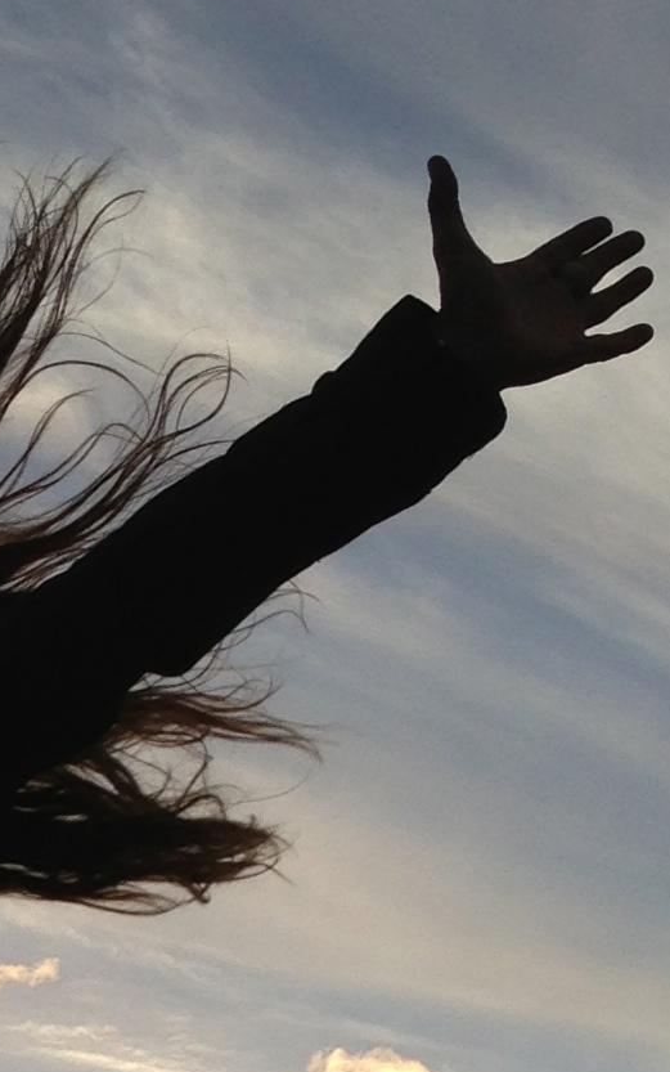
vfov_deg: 14.7
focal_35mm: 137
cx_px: -298
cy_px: 1297
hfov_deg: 9.3
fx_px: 4000
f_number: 2.4
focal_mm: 4.13
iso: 50
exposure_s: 1/1261
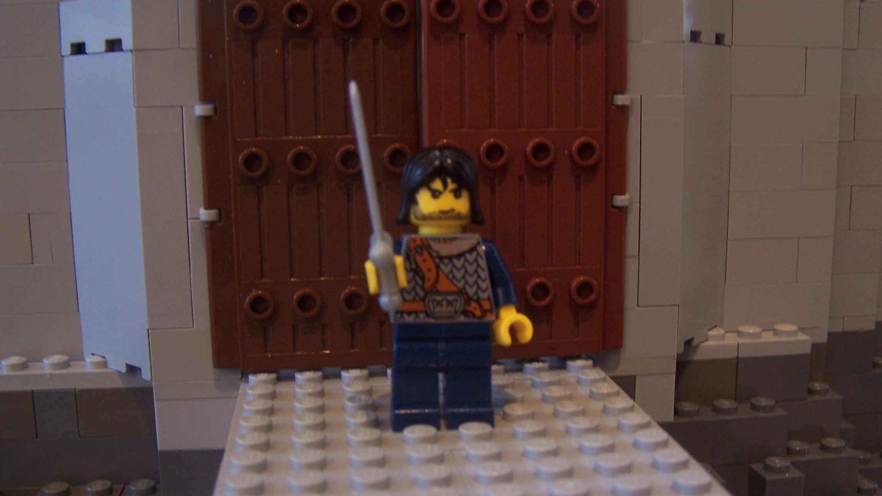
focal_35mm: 42
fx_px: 982
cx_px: 440
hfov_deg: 48.4
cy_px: 266
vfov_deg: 28.3
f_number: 2.8
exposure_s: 1/8
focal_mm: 6.3
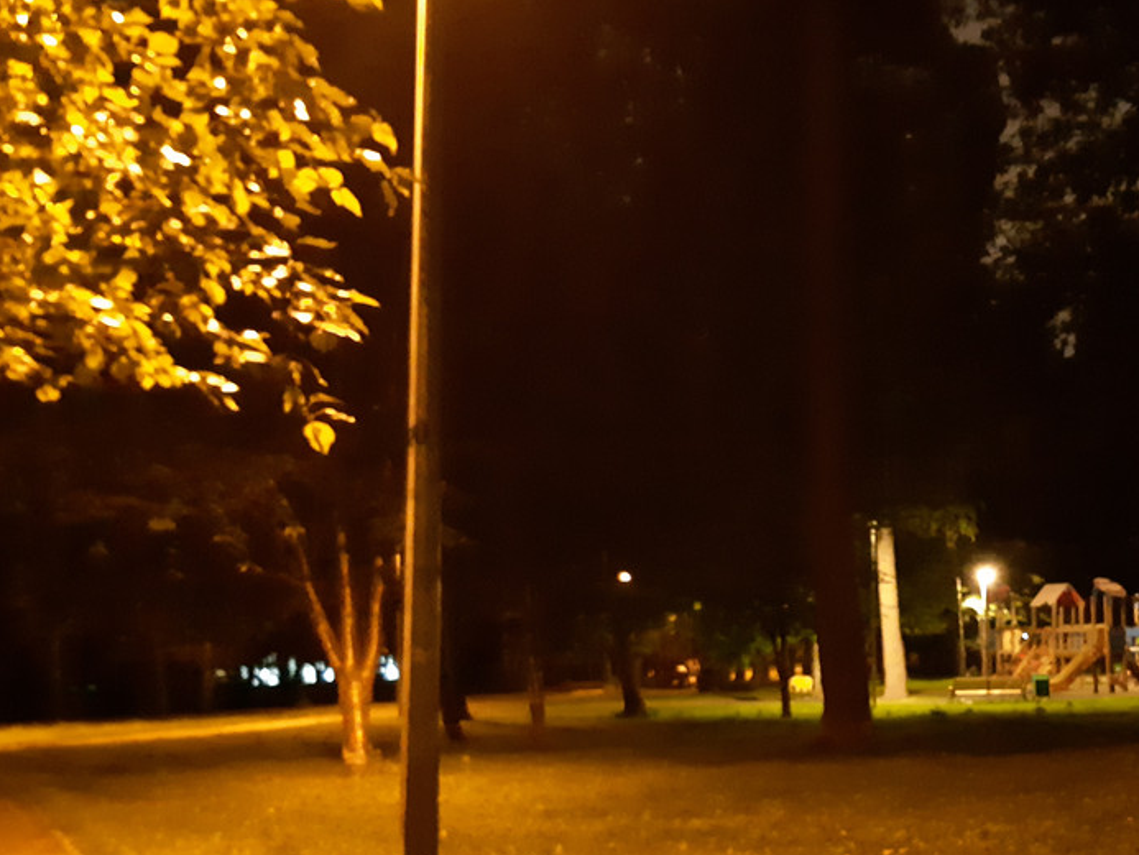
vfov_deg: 35.5
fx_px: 1316
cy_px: 589
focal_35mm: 40
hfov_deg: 45.1
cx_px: 860
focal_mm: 3.93
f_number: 1.7
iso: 1250
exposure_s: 1/10
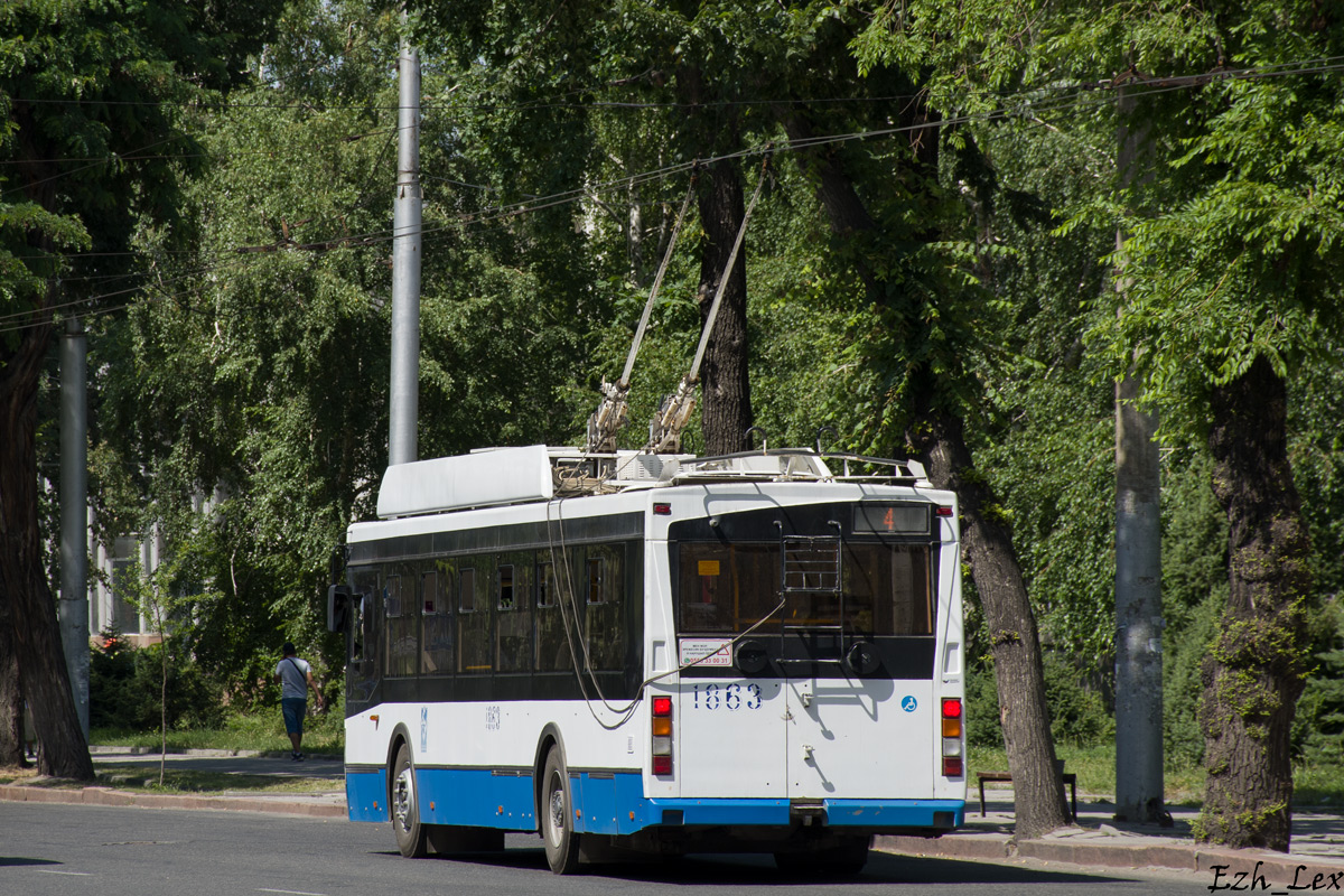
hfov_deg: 12.2
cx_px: 672
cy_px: 448
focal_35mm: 168
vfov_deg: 8.2
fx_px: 6272
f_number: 8
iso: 100
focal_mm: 112
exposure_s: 1/320
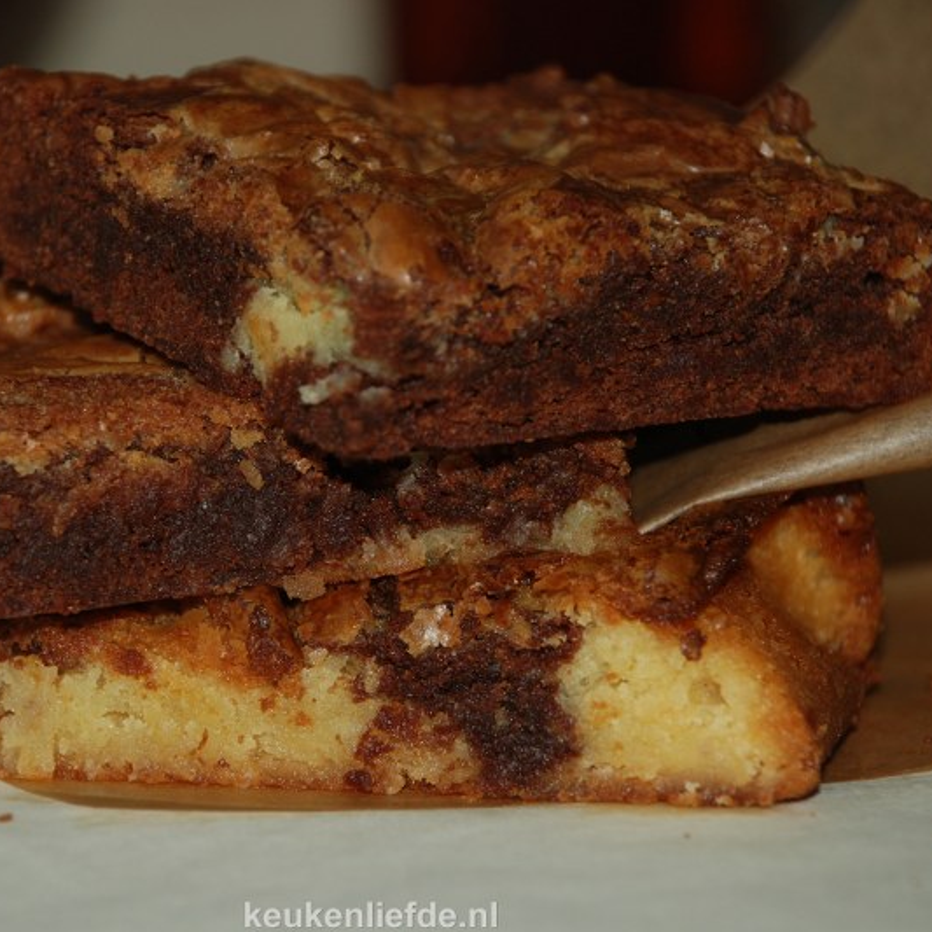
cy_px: 467
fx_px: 7878
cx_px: 371
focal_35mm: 259
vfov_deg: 6.8
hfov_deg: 6.8
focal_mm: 135
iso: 160
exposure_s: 1/60
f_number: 5.6
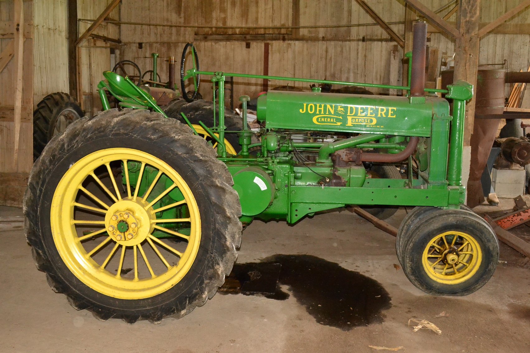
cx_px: 265
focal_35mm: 36
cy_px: 176
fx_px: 530
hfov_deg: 53.1
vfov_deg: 36.9
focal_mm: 24
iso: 3200
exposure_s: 1/60
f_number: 7.1
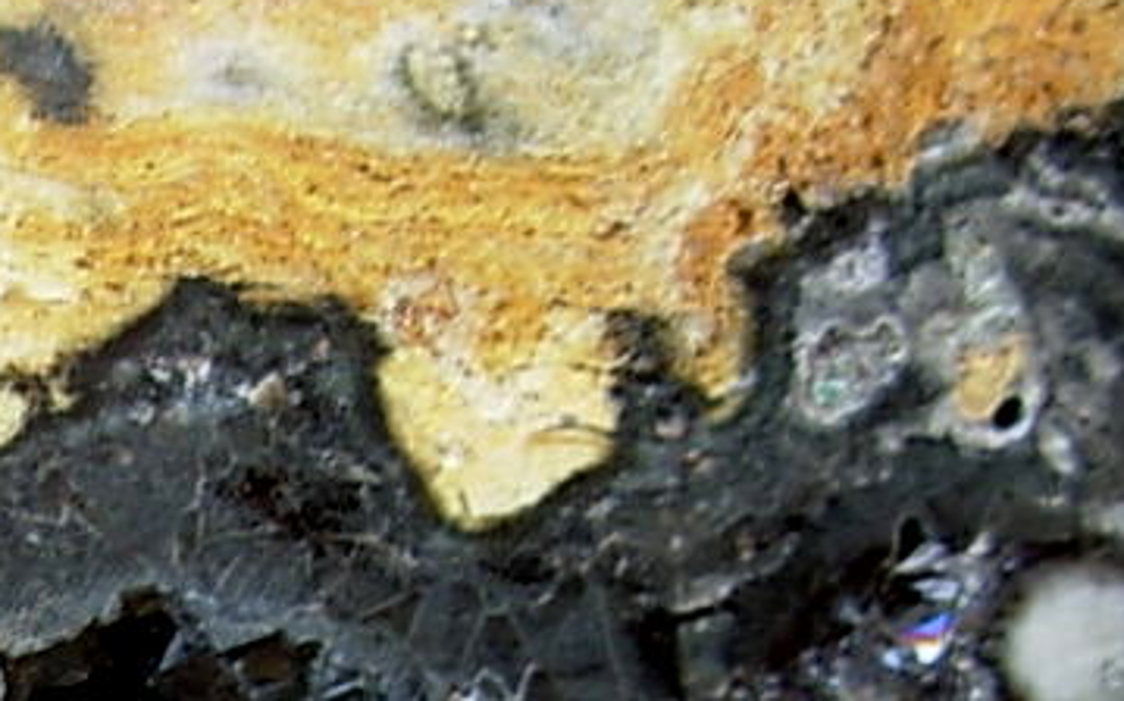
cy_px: 1058
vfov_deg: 10.9
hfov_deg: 17.4
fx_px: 3521
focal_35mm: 115
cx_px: -163
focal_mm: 6.3
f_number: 2.9
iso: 50
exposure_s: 1/32
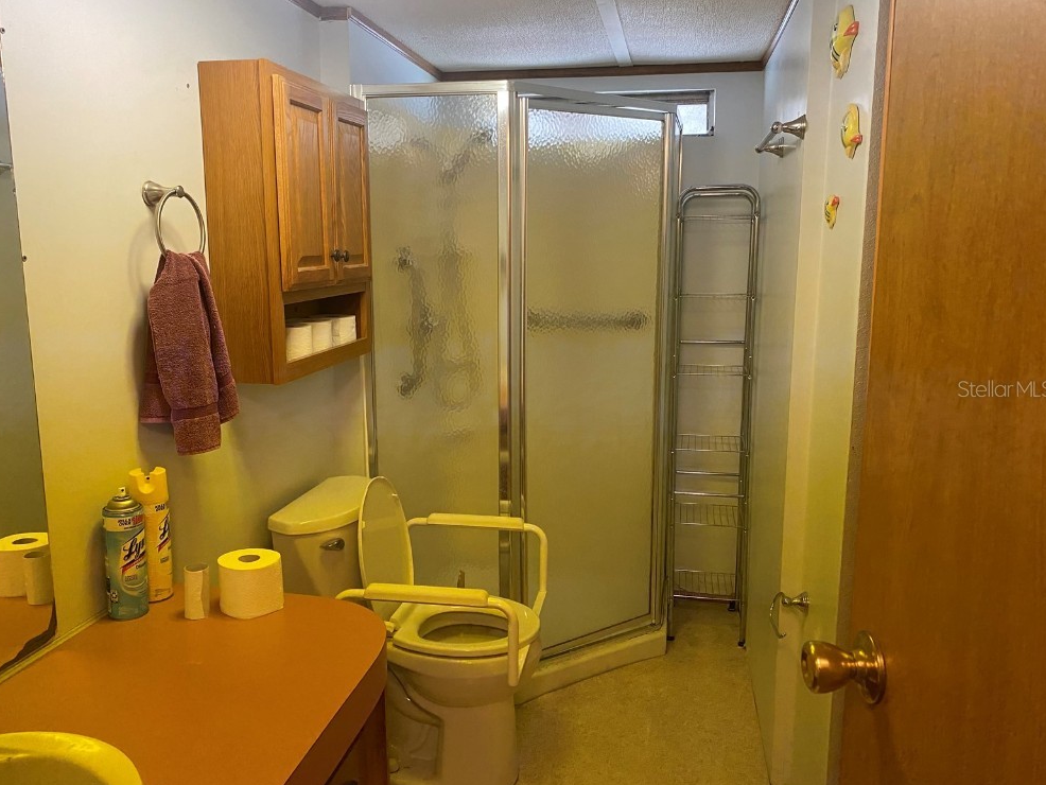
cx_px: 515
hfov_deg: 65.3
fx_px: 816
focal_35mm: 27
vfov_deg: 51.4
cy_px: 388
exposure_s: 1/60
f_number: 1.8
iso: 250
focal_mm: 4.25
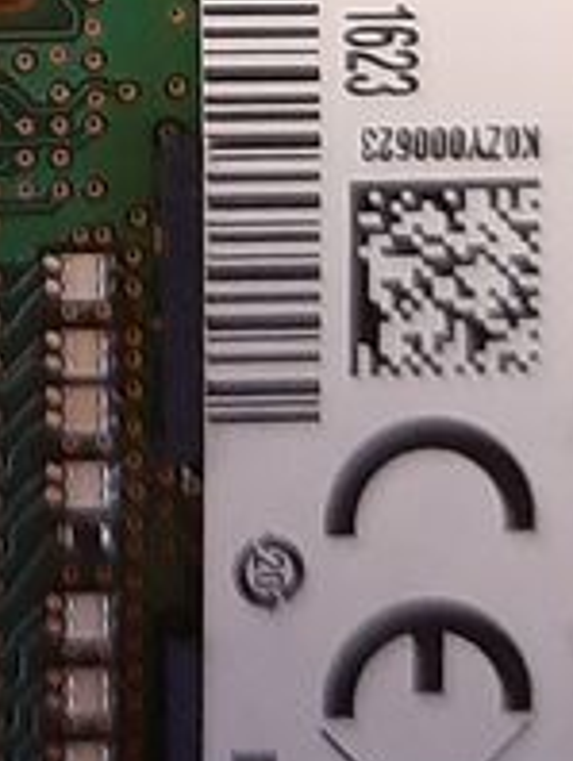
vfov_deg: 13.7
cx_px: -292
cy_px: -527
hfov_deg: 10.9
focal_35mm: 131
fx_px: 2885
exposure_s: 1/24
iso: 250
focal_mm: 3.93
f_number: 1.7
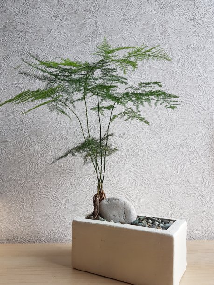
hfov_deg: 53.1
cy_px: 142
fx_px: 214
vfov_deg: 67.3
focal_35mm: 26
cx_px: 107
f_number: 1.7
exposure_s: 1/100
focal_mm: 4.3
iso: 64
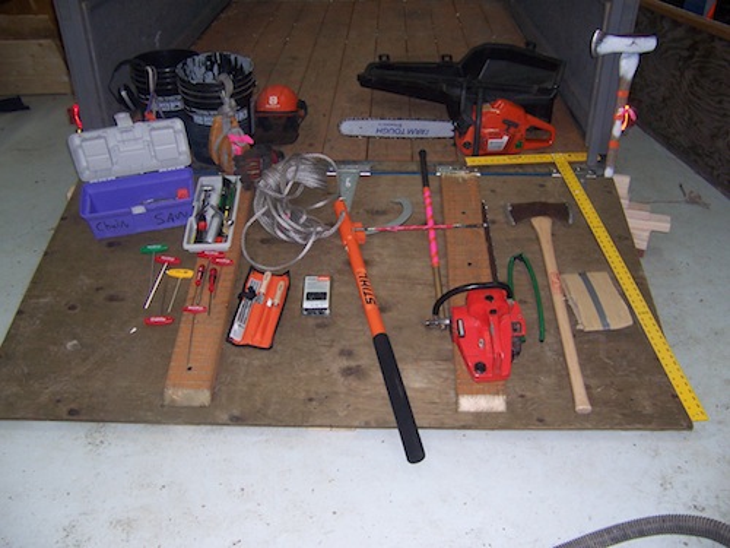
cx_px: 365
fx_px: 696
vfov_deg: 42.9
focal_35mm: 33
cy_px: 274
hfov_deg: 55.4
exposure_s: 1/60
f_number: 2.8
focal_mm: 5.5
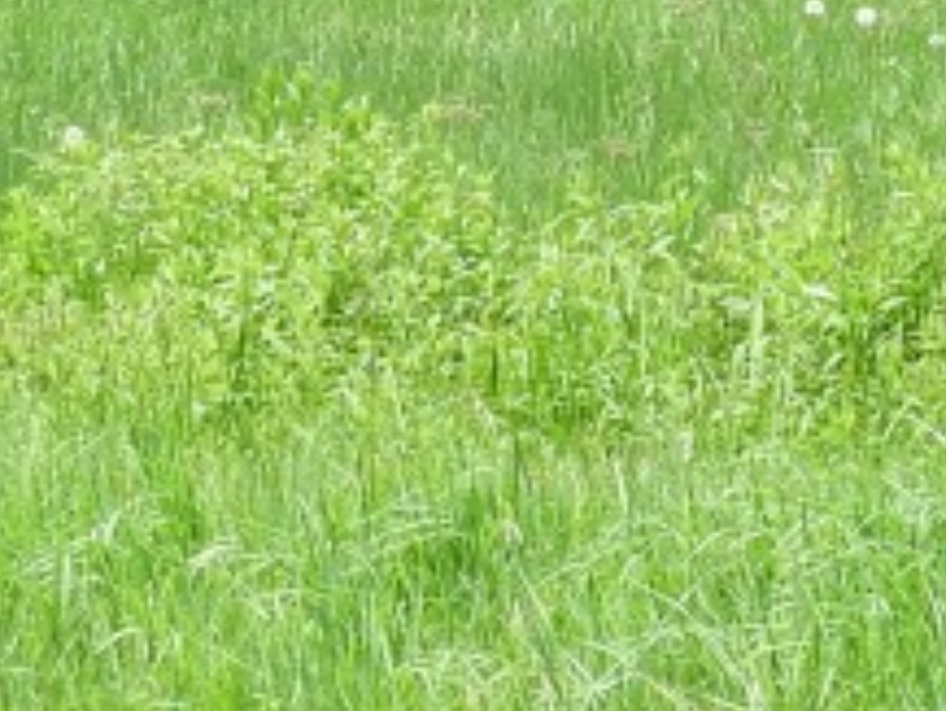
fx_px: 24472
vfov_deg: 1.7
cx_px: 623
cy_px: -523
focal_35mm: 895
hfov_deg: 2.2
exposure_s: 1/200
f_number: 5
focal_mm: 24.2
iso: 100
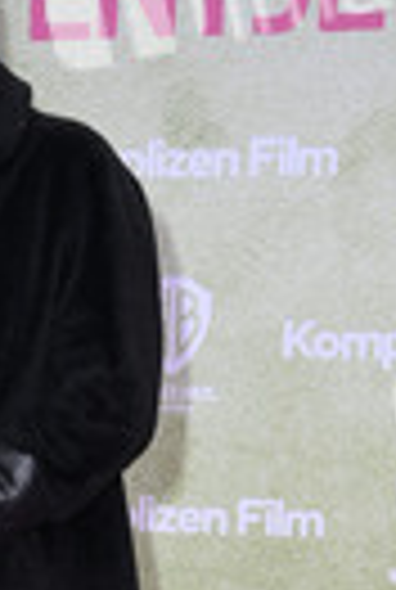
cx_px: -144
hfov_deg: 6.4
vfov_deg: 9.5
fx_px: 3496
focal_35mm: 213
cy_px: 640
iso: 640
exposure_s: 1/250
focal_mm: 70
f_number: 6.3
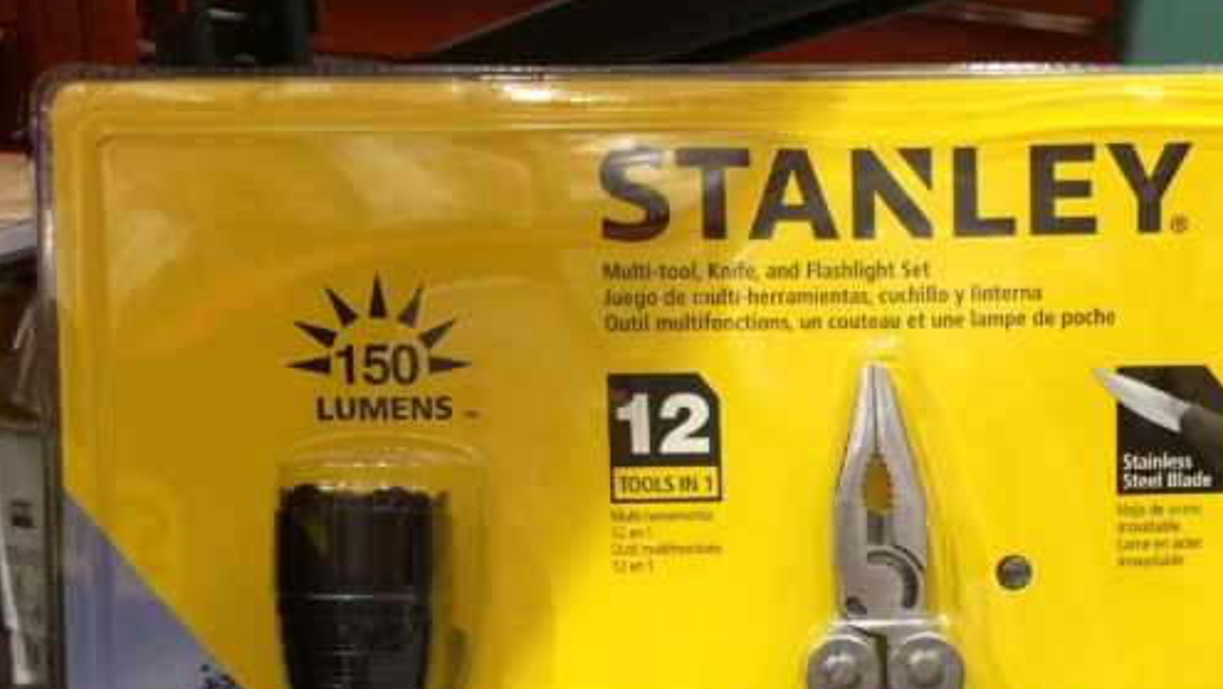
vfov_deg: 23.9
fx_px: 1590
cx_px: 887
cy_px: 605
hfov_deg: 41.1
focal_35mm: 49
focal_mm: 4.15
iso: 100
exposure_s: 1/30
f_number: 2.2
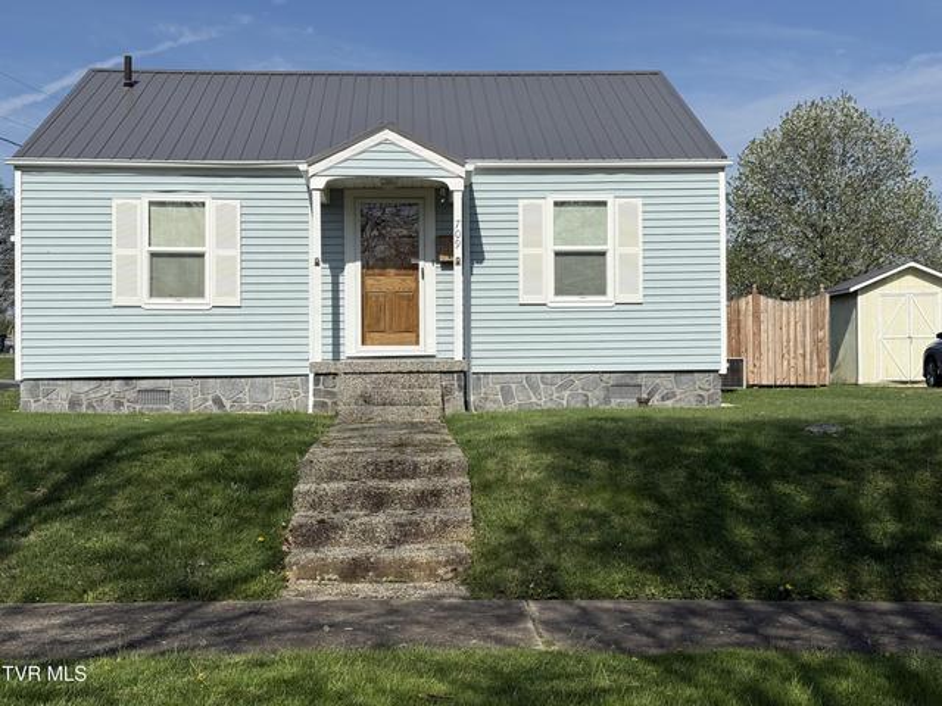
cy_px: 353
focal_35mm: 48
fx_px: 1306
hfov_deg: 39.7
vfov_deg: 30.3
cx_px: 471
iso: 64
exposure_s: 1/9901
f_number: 1.78
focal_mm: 6.76
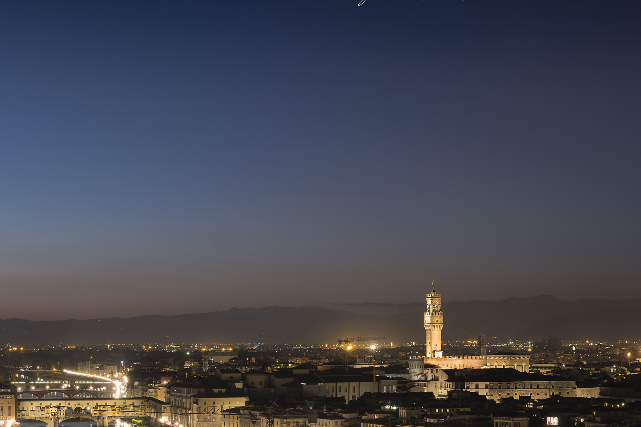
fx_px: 1228
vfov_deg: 19.7
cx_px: 452
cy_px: 291
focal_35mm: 69
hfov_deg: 28.9
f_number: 7.1
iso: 100
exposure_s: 13
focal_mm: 46
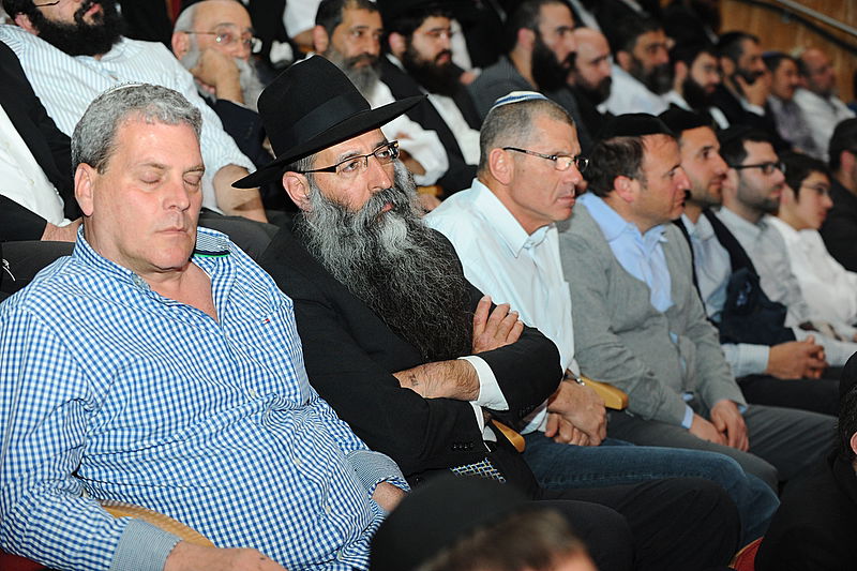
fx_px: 3332
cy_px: 286
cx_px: 428
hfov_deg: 14.7
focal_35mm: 140
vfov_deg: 9.8
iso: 1600
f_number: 4
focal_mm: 140
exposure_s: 1/125
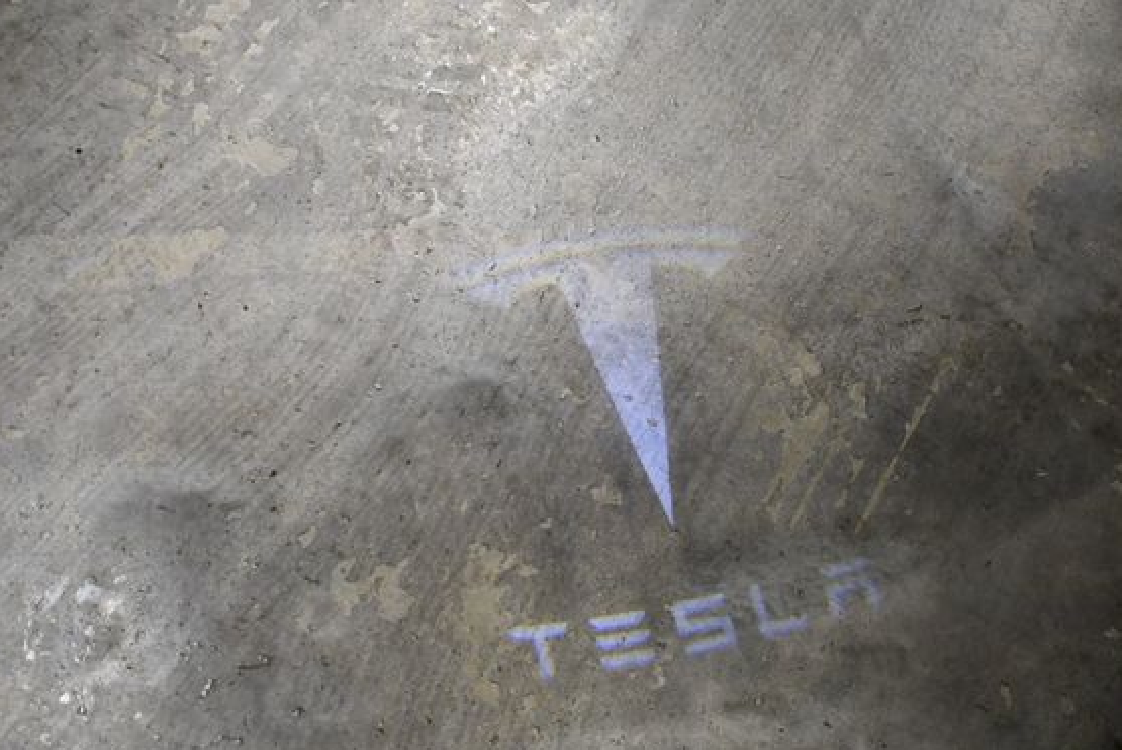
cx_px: 629
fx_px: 1653
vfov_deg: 25.6
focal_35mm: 53
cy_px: 398
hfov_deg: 37.4
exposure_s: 1/125
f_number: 3.8
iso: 1250
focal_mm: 23
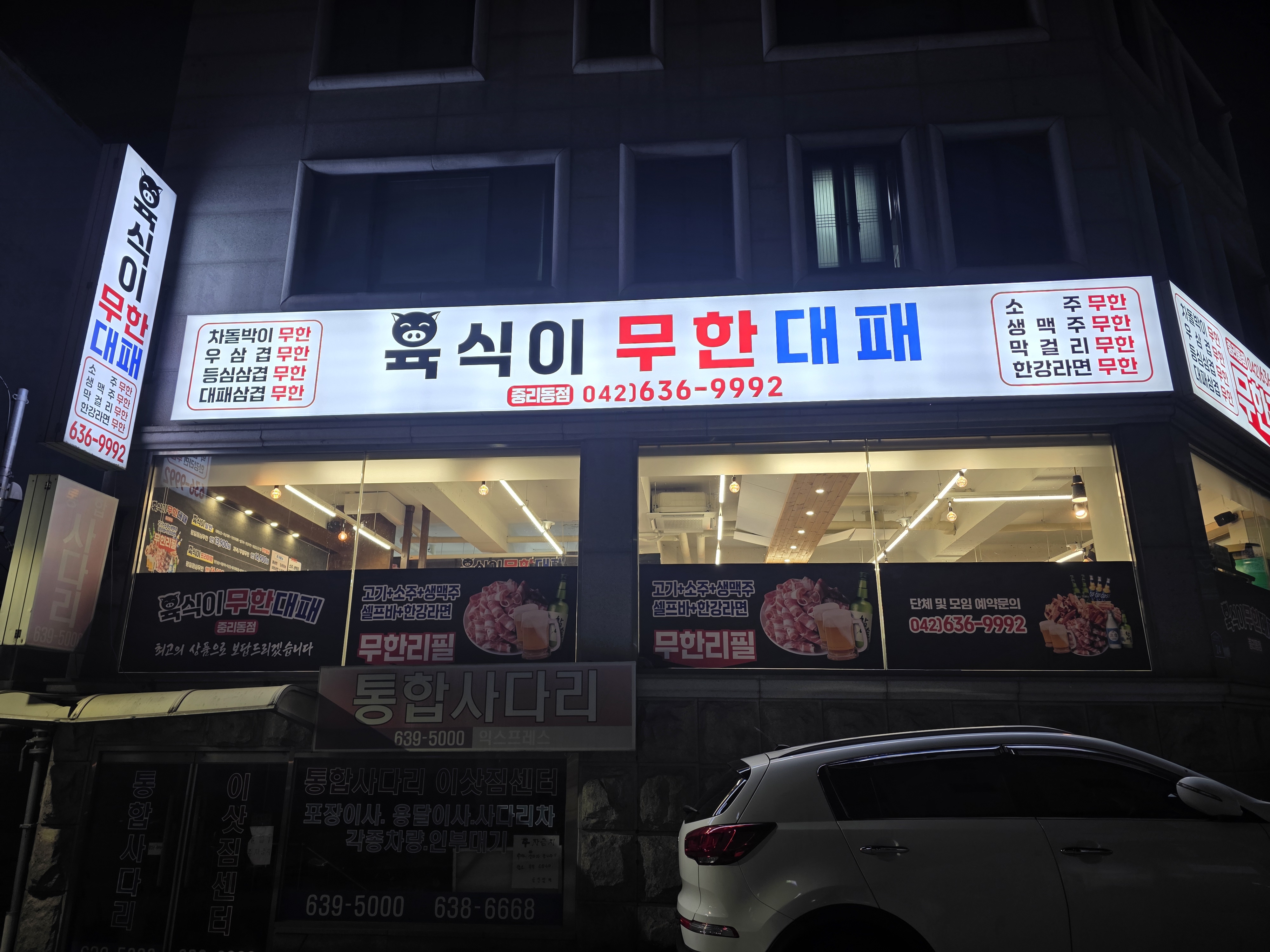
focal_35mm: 23
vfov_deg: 58.9
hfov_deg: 73.9
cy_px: 476
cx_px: 635
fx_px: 844
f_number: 1.7
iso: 25
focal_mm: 6.3
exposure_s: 1/60
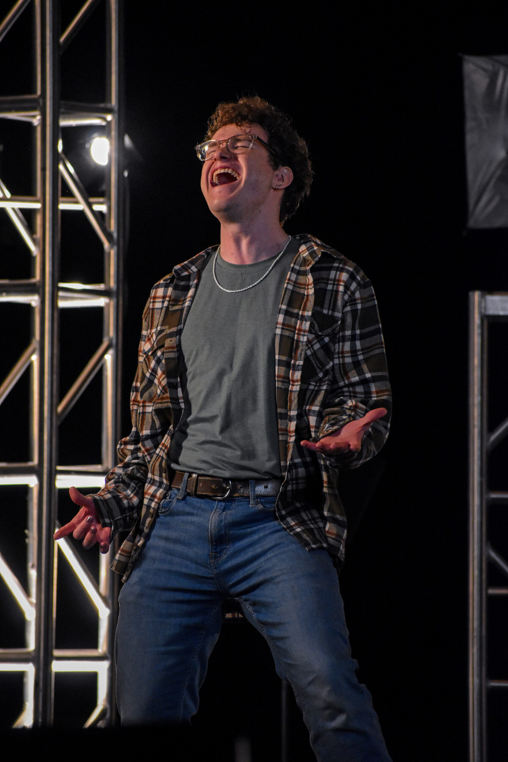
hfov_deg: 4.7
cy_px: 381
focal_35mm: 292
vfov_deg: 7.0
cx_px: 254
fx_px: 6190
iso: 3200
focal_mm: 195
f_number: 5.3
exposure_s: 1/160
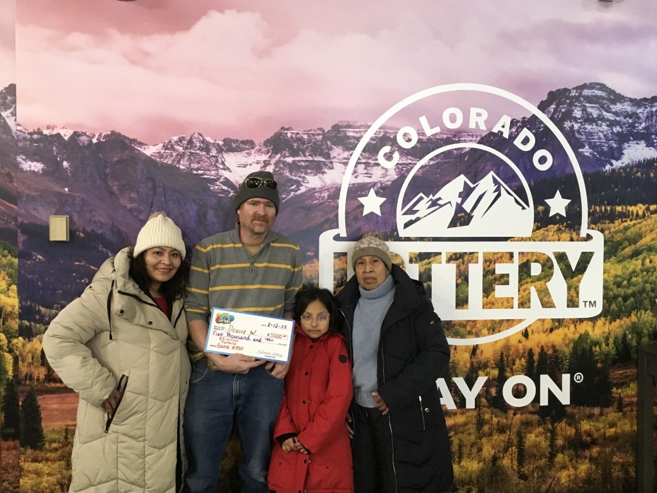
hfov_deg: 61.7
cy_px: 246
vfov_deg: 48.2
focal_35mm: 29
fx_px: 550
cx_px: 328
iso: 200
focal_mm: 4.15
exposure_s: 1/20
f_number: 2.2
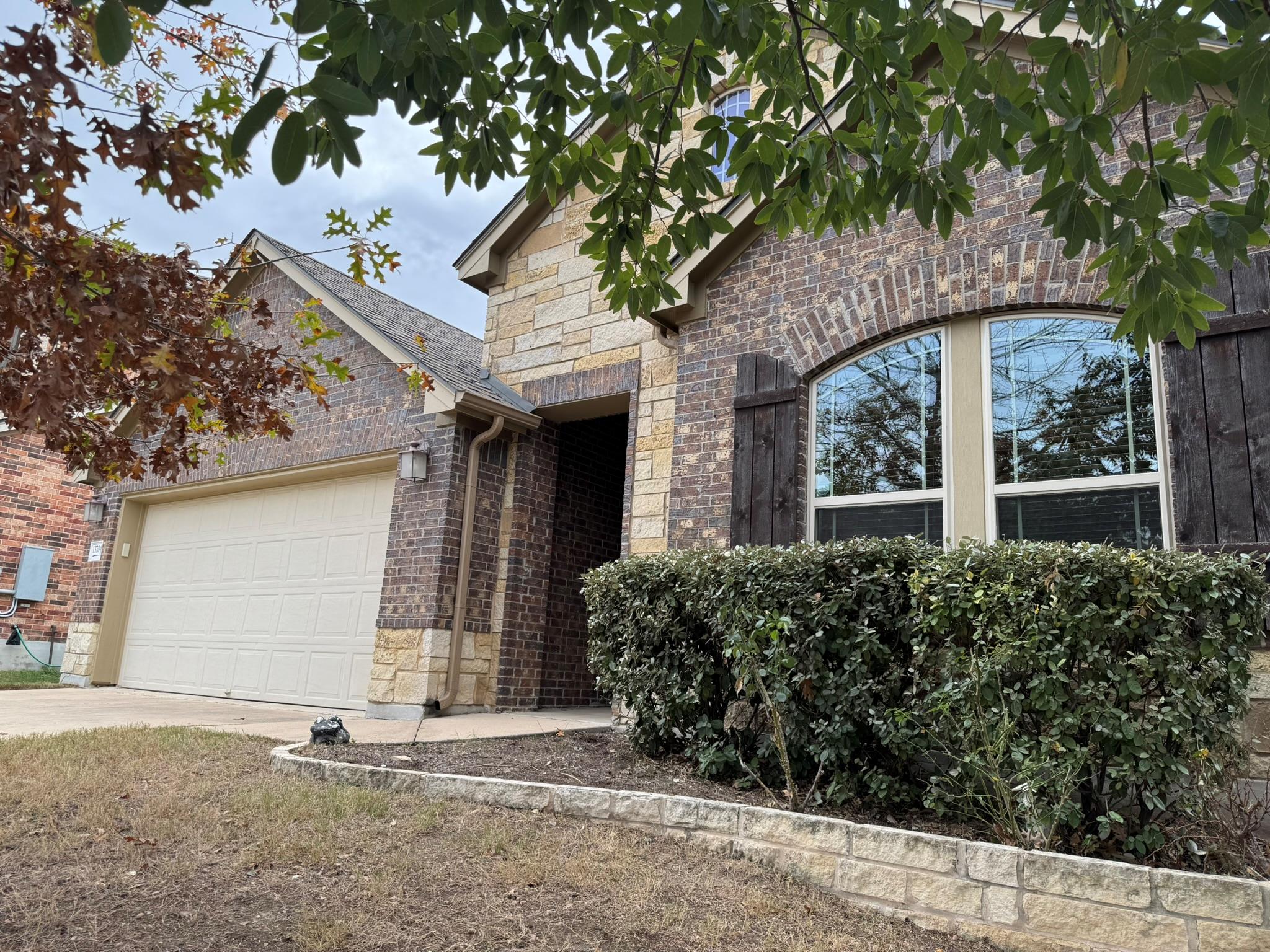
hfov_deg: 71.6
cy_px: 476
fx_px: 881
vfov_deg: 56.8
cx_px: 635
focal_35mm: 24
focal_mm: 6.76
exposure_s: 1/593
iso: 80
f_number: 1.78
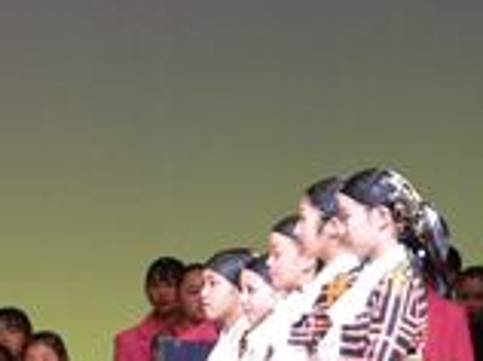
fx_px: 5559
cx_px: -220
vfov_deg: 3.7
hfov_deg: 4.9
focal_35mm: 399
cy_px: 268
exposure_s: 1/30
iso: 200
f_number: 2.8
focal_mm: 20.9
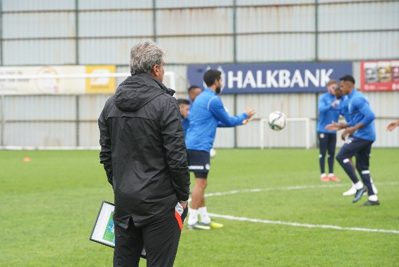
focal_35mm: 200
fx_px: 2217
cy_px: 134
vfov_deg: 6.9
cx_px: 200
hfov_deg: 10.3
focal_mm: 200
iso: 3200
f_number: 8
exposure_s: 1/1600
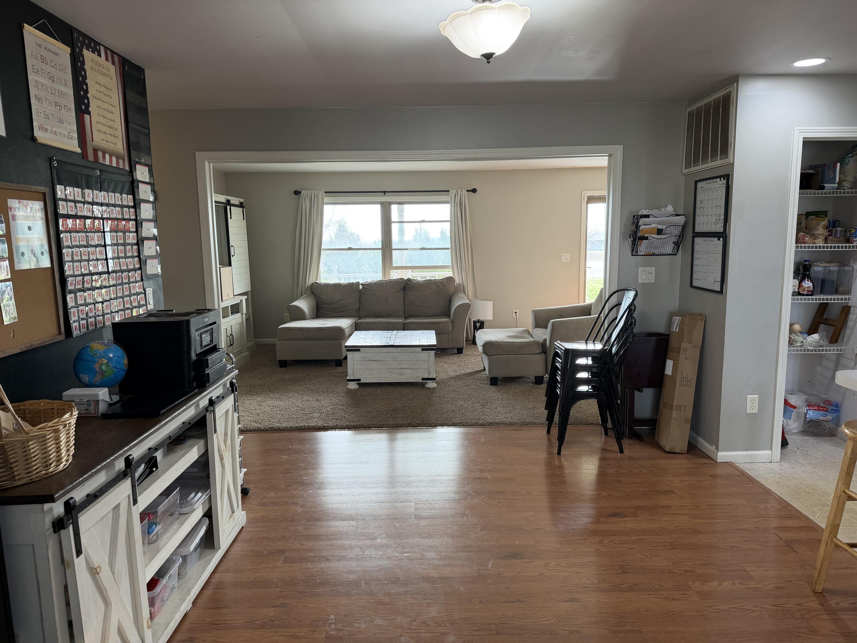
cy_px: 322
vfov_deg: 56.8
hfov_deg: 71.6
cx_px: 428
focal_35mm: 24
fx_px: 594
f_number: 1.78
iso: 125
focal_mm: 6.76
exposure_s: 1/60
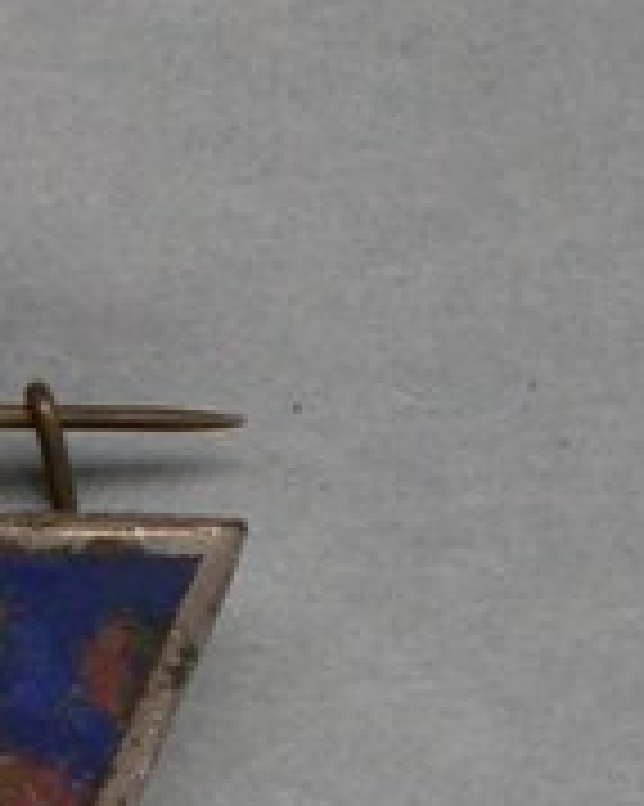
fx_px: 12829
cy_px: 1427
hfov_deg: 2.9
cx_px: -360
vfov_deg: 3.6
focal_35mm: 538
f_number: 5.1
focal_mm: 32
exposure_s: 1/30
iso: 100
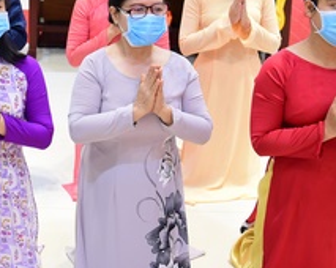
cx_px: 16
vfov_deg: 17.7
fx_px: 854
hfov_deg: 21.6
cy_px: 47
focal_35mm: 86
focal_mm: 30
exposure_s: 1/50
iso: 1000
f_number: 4
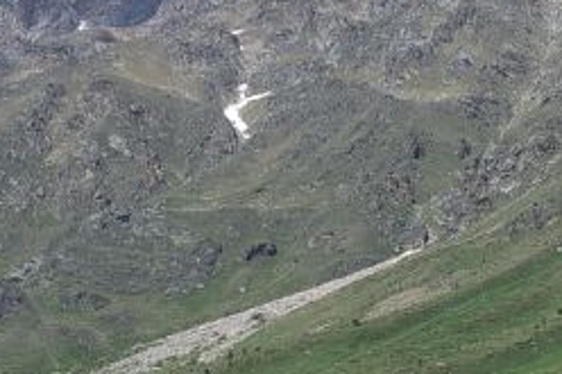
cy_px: 556
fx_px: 2621
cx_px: 1169
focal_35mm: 168
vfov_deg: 8.0
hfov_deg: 11.0
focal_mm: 32
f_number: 13
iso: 100
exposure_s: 1/125
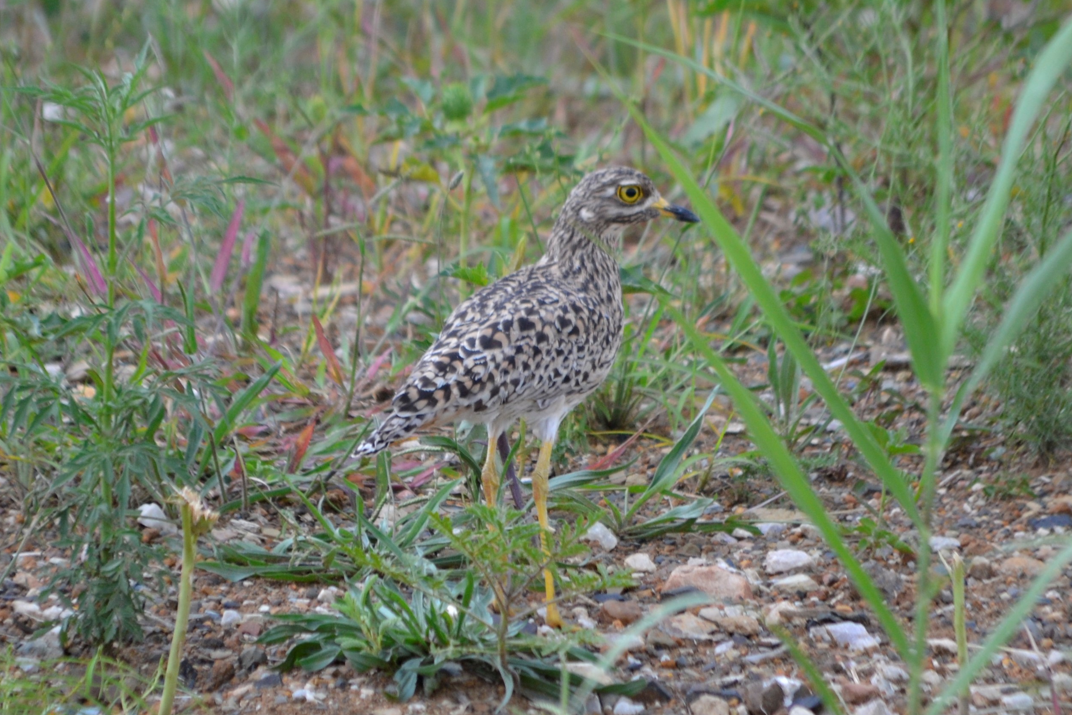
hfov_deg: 6.4
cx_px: 500
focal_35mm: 321
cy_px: 346
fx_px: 9559
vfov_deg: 4.3
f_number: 5.6
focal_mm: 200
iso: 400
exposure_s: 1/250
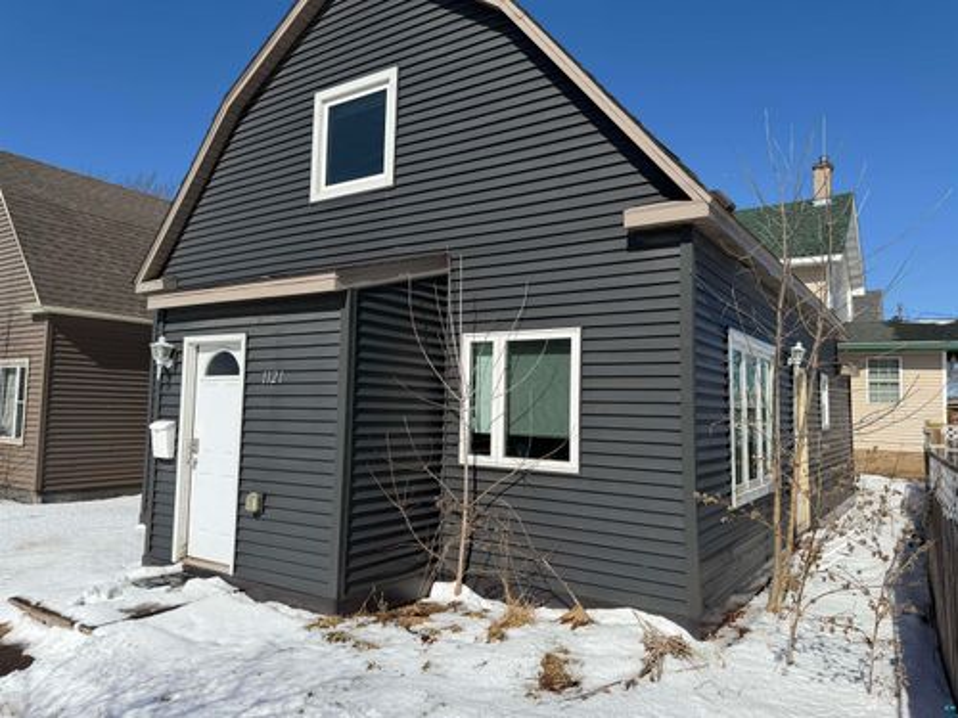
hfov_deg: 71.6
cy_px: 359
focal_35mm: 24
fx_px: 664
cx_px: 479
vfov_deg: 56.8
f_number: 1.78
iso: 80
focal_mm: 6.76
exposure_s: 1/8130
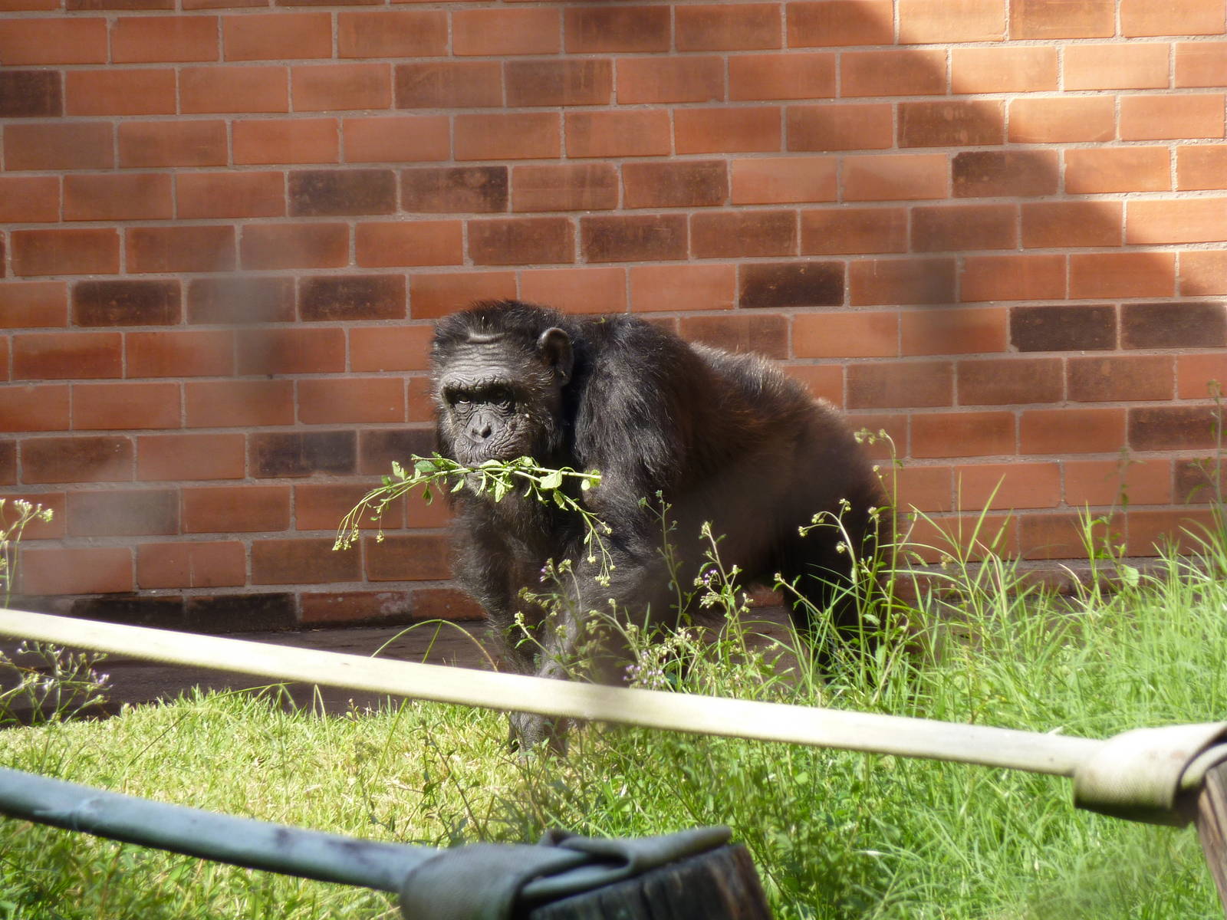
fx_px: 10634
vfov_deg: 5.0
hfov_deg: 6.6
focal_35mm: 300
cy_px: 460
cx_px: 614
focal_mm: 49.2
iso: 100
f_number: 4.9
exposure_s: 1/125
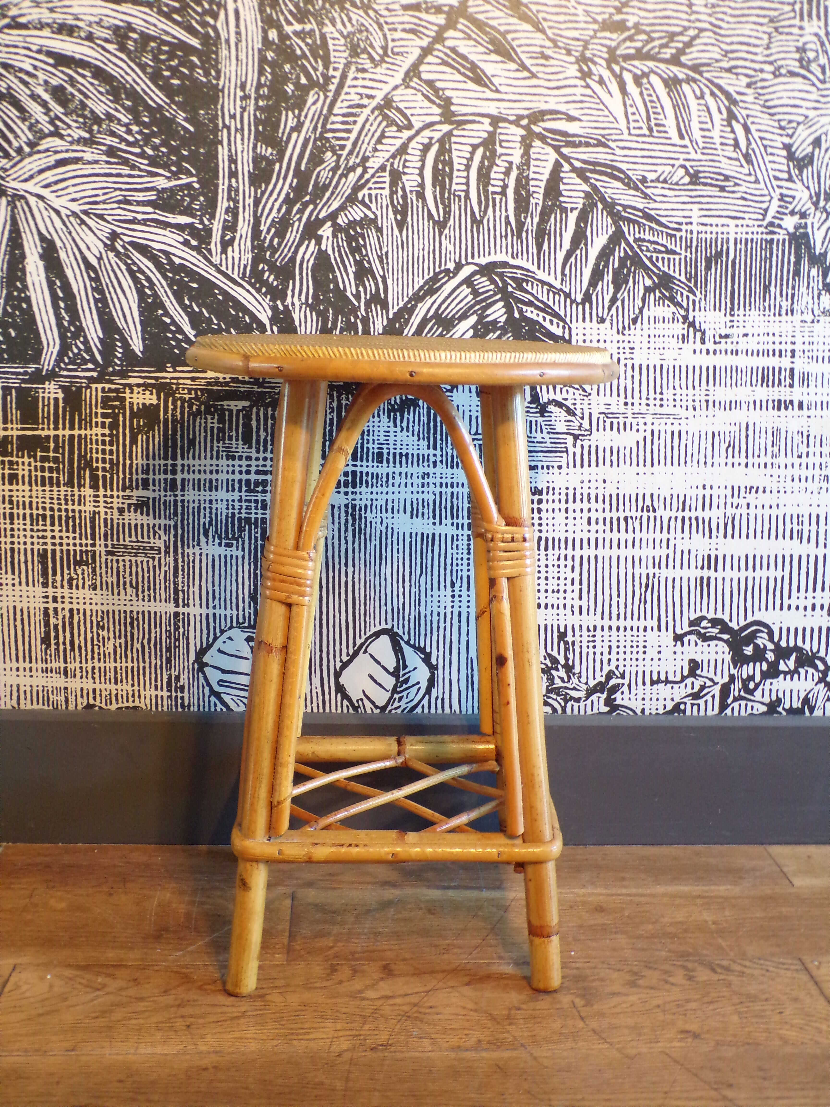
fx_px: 1183
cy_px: 554
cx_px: 415
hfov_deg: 38.7
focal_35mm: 37
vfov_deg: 50.1
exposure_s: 1/17
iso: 337
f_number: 3.3
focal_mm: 6.6
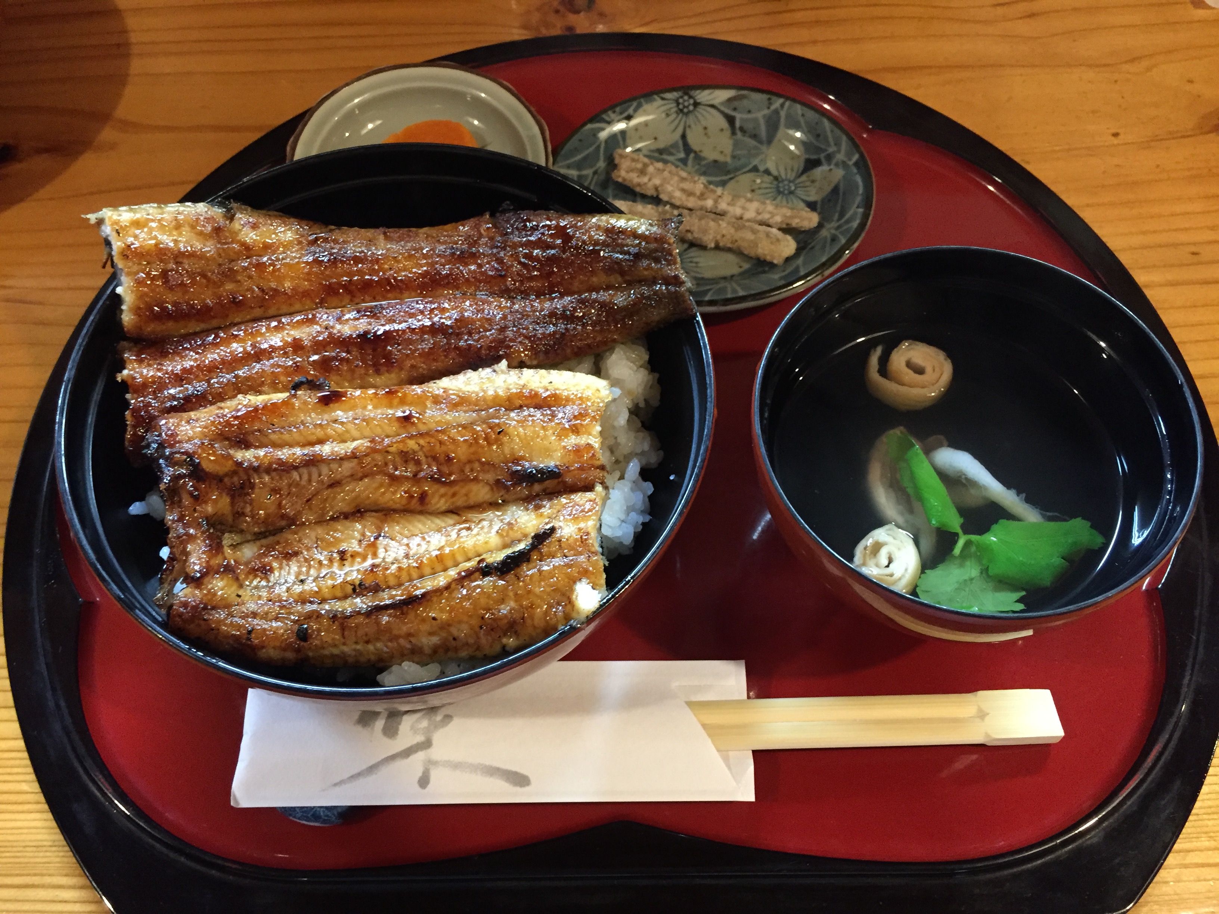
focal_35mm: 29
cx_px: 610
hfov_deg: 61.7
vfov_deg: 48.2
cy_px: 457
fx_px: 1021
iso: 250
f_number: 2.2
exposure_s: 1/17
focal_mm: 4.15
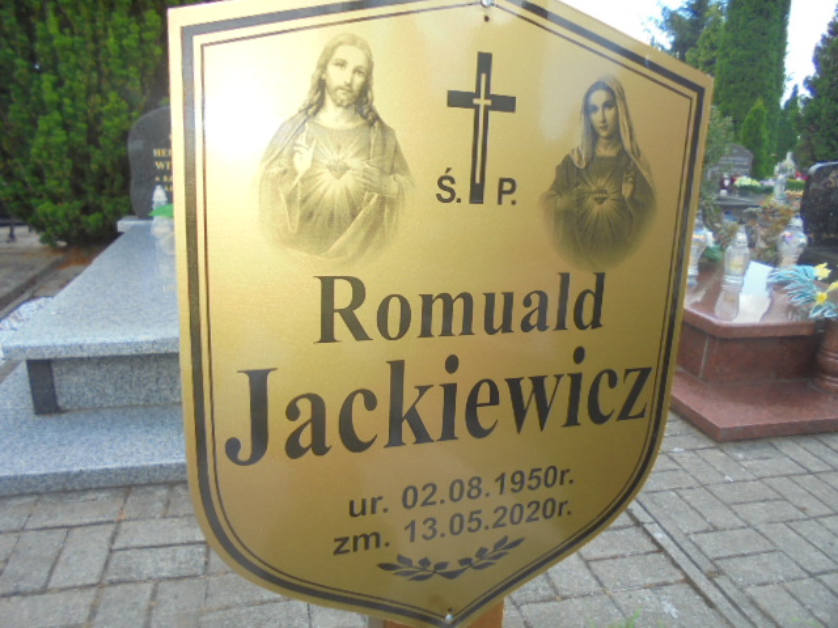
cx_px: 419
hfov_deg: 67.3
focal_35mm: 26
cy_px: 314
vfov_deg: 53.1
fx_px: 629
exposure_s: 1/200
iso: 100
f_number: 3.5
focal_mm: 4.6
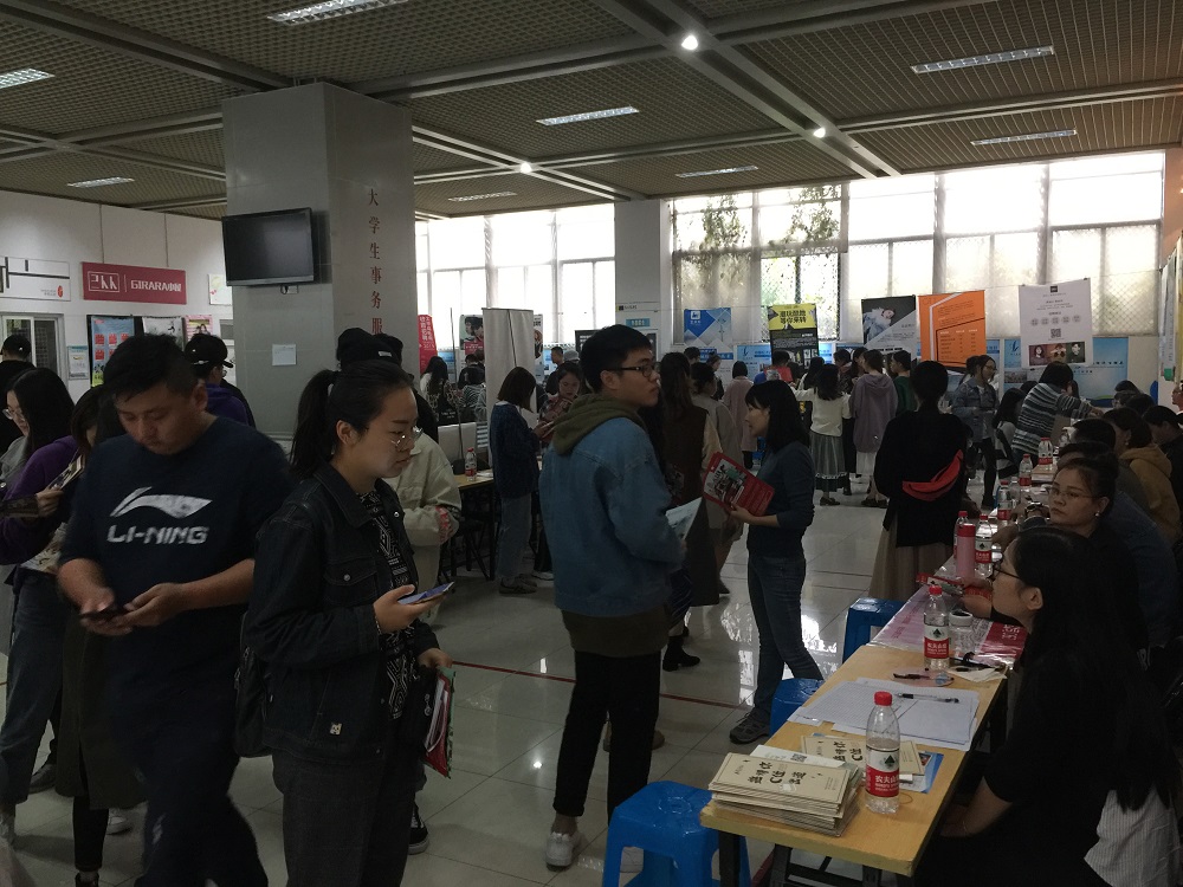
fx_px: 991
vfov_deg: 48.2
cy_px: 444
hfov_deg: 61.7
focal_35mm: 29
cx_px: 592
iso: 100
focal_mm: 4.15
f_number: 2.2
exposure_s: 1/17
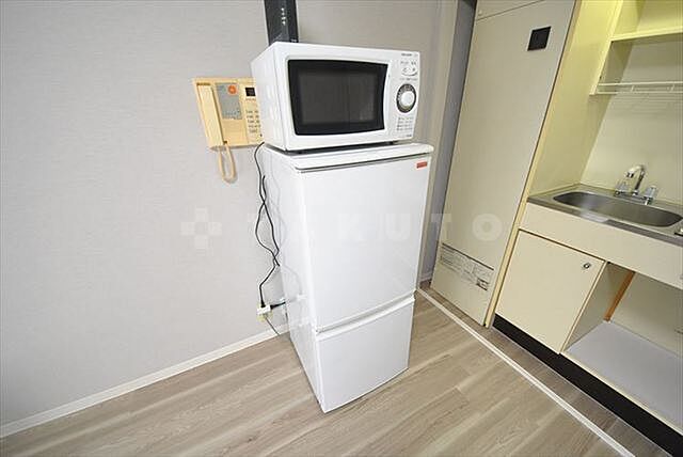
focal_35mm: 13
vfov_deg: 86.7
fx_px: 242
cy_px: 228
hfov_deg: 109.3
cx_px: 342
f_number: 4.5
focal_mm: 8.5
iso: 900
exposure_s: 1/30
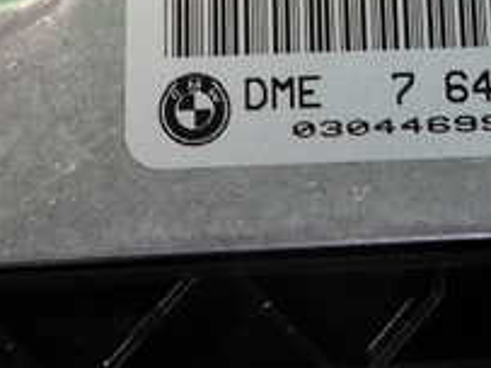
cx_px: 356
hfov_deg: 26.1
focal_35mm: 74
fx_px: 1049
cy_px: -107
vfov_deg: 18.5
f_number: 2
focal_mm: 4.5
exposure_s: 1/50
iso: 200
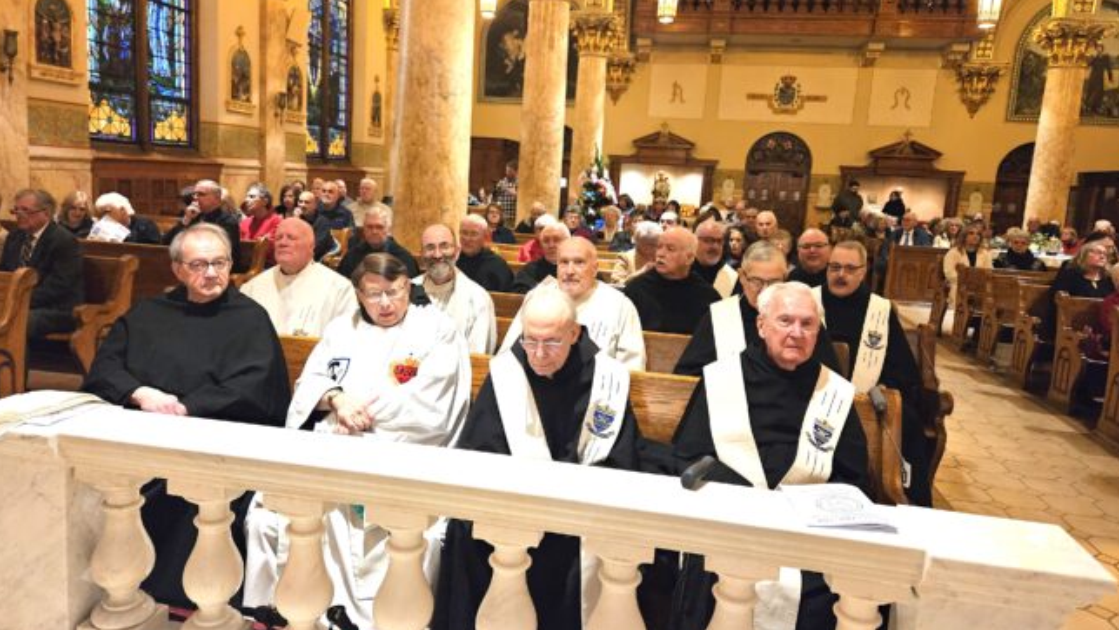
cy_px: 278
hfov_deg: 71.9
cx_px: 542
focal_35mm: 26
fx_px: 772
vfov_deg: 44.3
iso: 800
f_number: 1.8
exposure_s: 1/120
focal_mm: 5.4
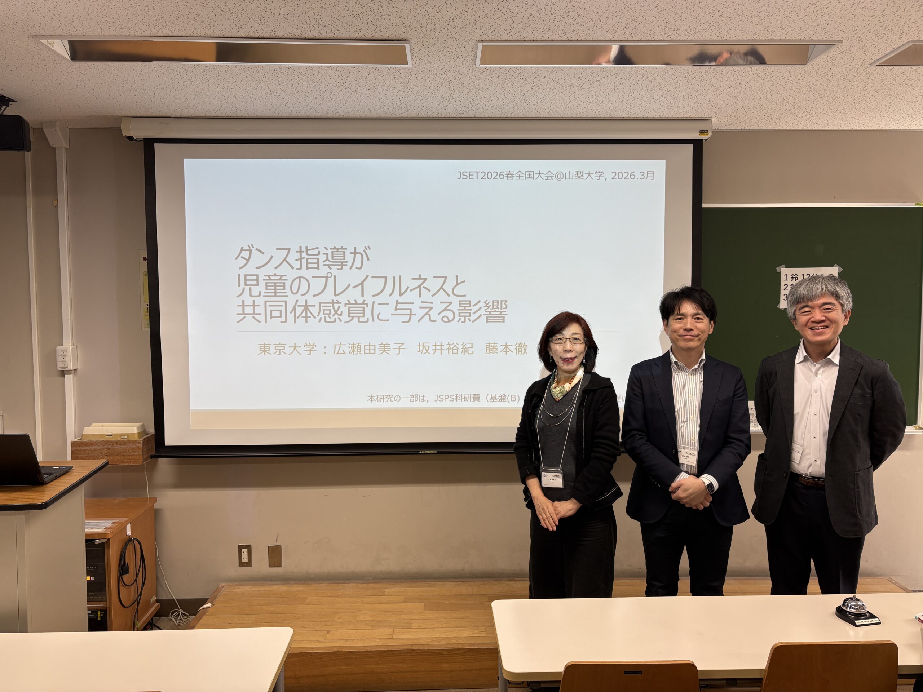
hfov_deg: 67.3
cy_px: 346
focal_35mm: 26
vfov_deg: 53.1
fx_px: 693
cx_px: 462
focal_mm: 5.96
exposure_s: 1/120
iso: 64
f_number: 1.6
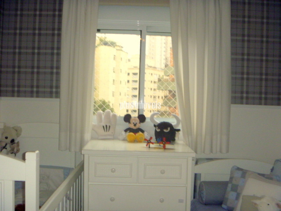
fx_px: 284
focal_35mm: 35
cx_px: 140
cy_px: 106
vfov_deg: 40.7
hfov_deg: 52.6
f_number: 3.5
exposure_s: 1/60
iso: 250
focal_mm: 6.3
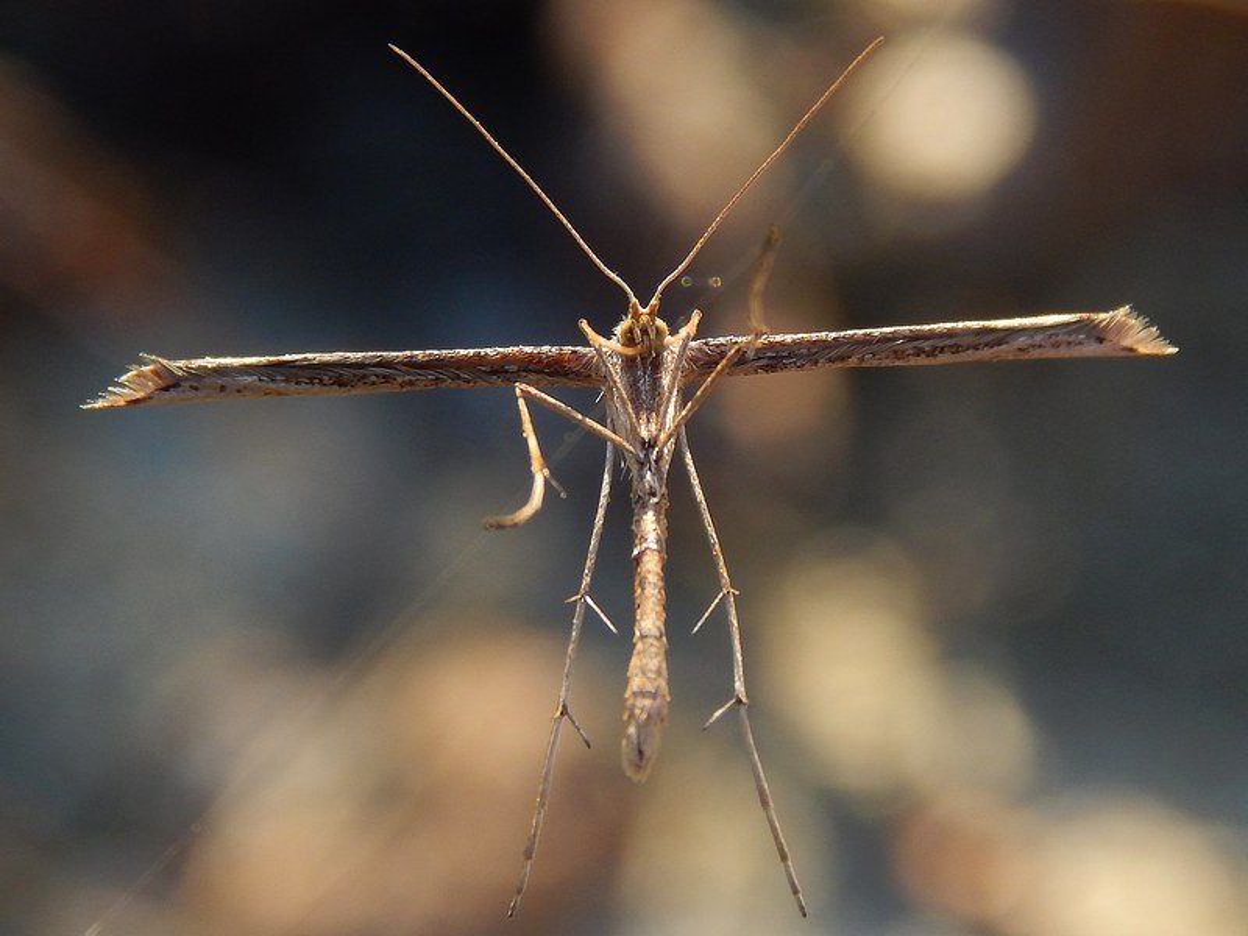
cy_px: 468
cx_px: 624
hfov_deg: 17.1
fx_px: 4146
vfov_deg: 12.9
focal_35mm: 115
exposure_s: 1/100
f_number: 4.6
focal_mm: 20.5
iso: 125
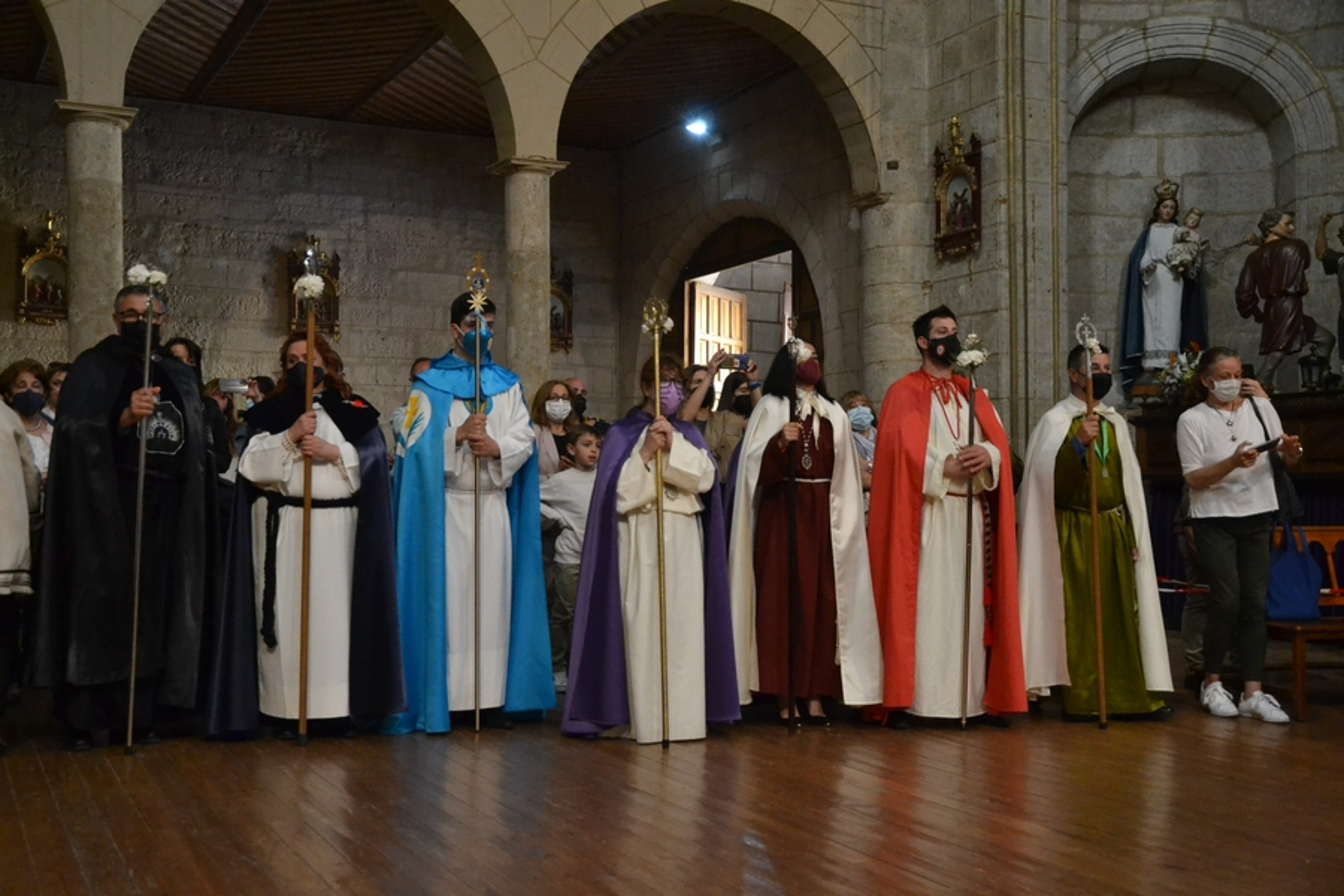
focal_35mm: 39
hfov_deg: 49.6
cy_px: 448
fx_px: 1456
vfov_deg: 34.2
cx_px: 672
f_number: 4
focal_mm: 26
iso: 3200
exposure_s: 1/60
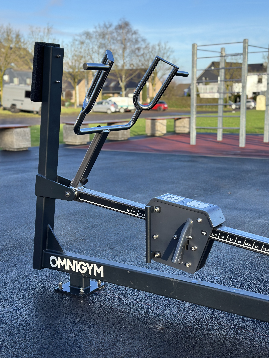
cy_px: 179
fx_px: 497
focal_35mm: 48
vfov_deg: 39.7
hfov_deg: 30.3
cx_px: 134
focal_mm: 6.86
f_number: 1.78
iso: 80
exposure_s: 1/1376
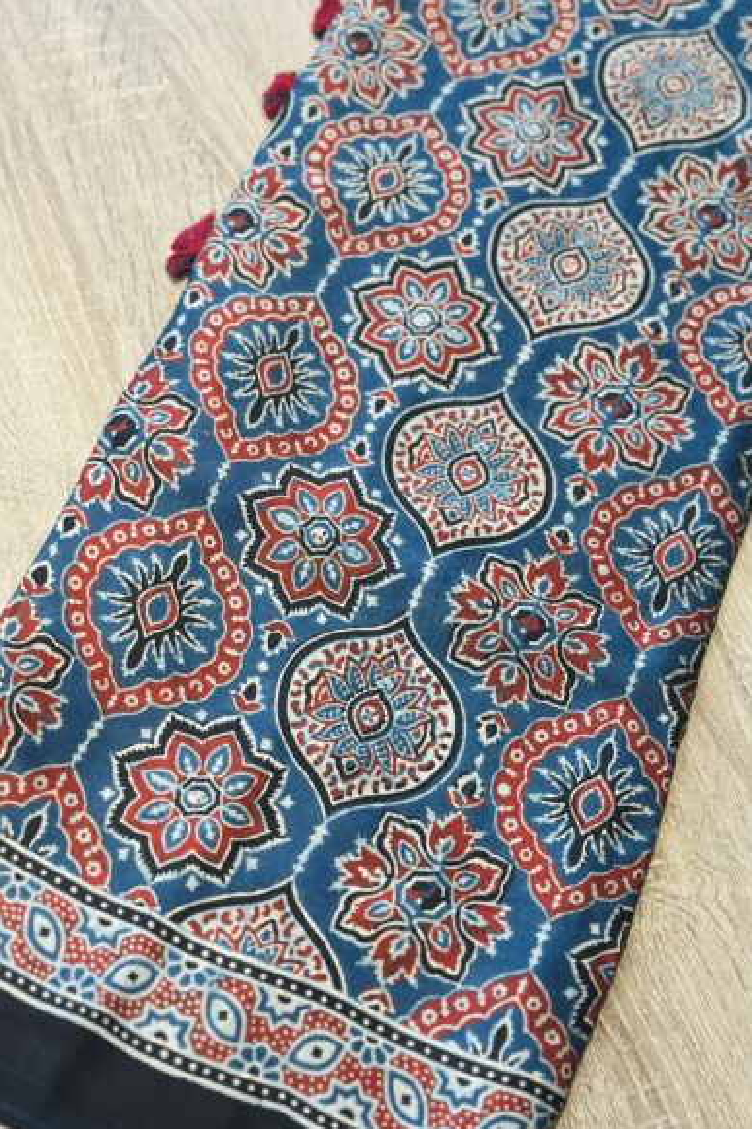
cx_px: 368
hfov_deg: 26.5
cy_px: 574
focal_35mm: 51
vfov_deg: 38.9
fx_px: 1599
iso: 160
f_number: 1.78
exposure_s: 1/60
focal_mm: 6.86
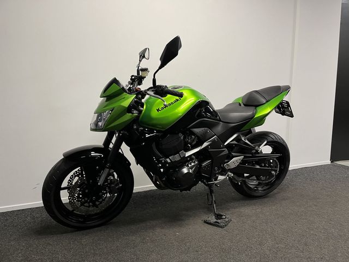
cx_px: 174
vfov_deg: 53.1
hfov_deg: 67.3
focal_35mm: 26
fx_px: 262
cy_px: 131
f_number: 1.6
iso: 80
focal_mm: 5.1
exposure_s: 1/50
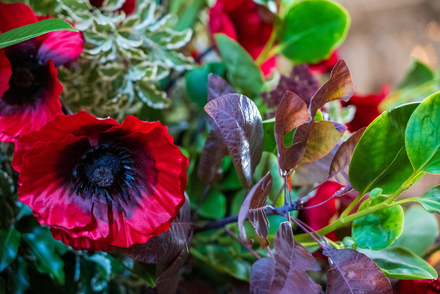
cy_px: 147
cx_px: 220
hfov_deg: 27.0
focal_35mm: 75
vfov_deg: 18.2
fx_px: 917
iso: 4500
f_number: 2.8
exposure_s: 1/80
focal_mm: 50
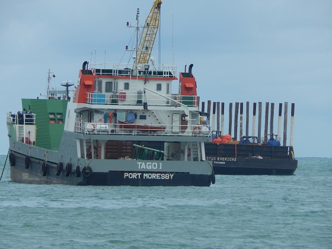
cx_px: 166
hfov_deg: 4.6
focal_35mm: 430
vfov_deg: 3.5
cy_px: 124
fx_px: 4124
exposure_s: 1/800
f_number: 5.7
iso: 125
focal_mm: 76.4
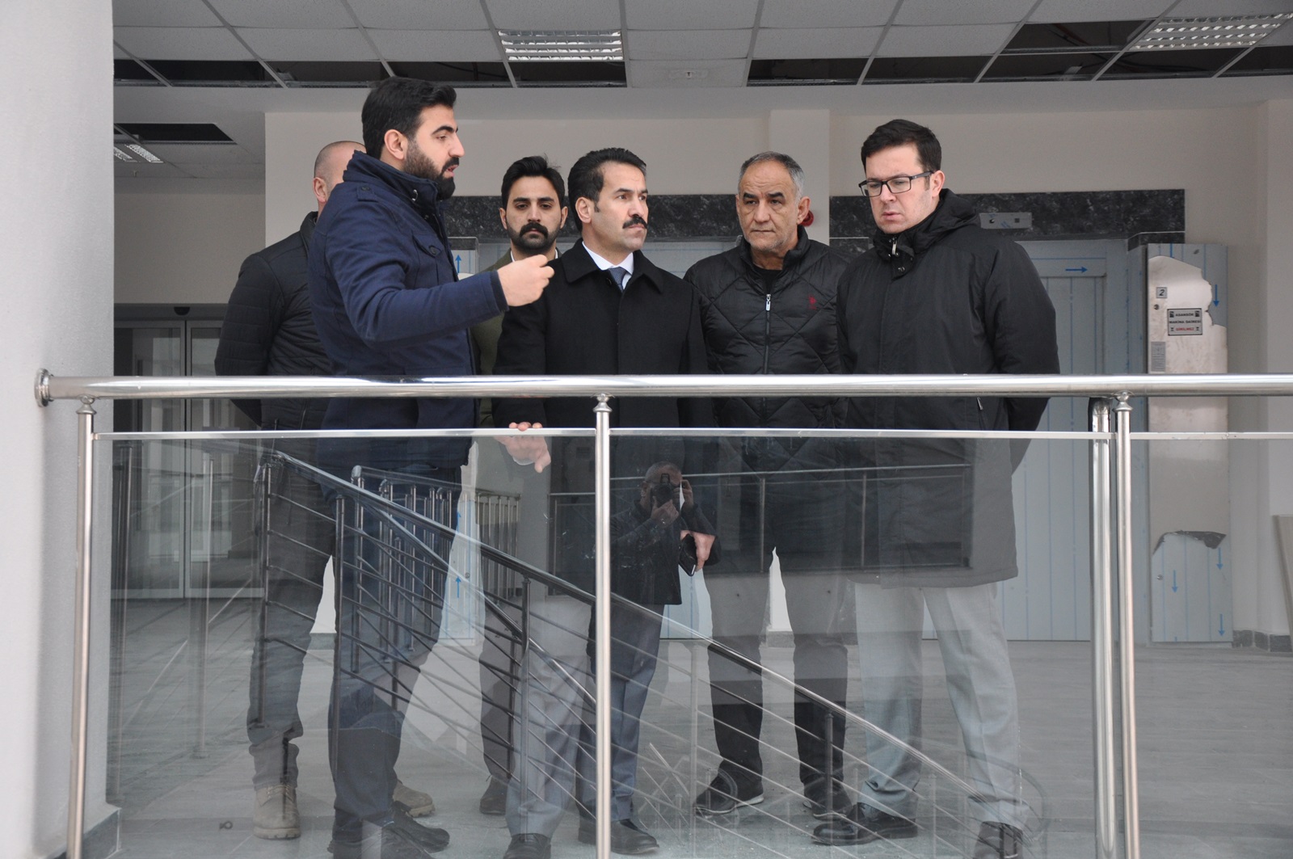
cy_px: 430
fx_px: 1883
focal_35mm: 52
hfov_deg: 37.9
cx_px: 646
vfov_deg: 25.7
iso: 720
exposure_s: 1/60
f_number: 4.5
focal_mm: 35
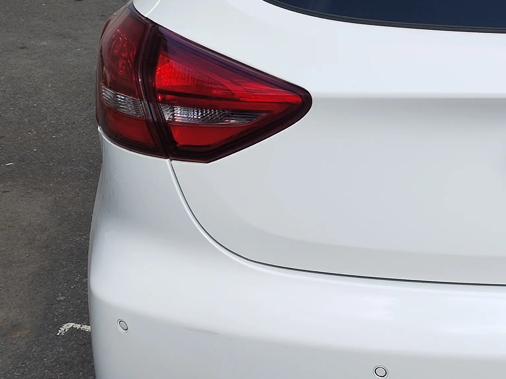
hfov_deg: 21.2
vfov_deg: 16.9
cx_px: 580
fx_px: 1272
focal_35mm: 87
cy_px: 91
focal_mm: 4.75
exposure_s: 1/1190
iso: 100
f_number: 1.8
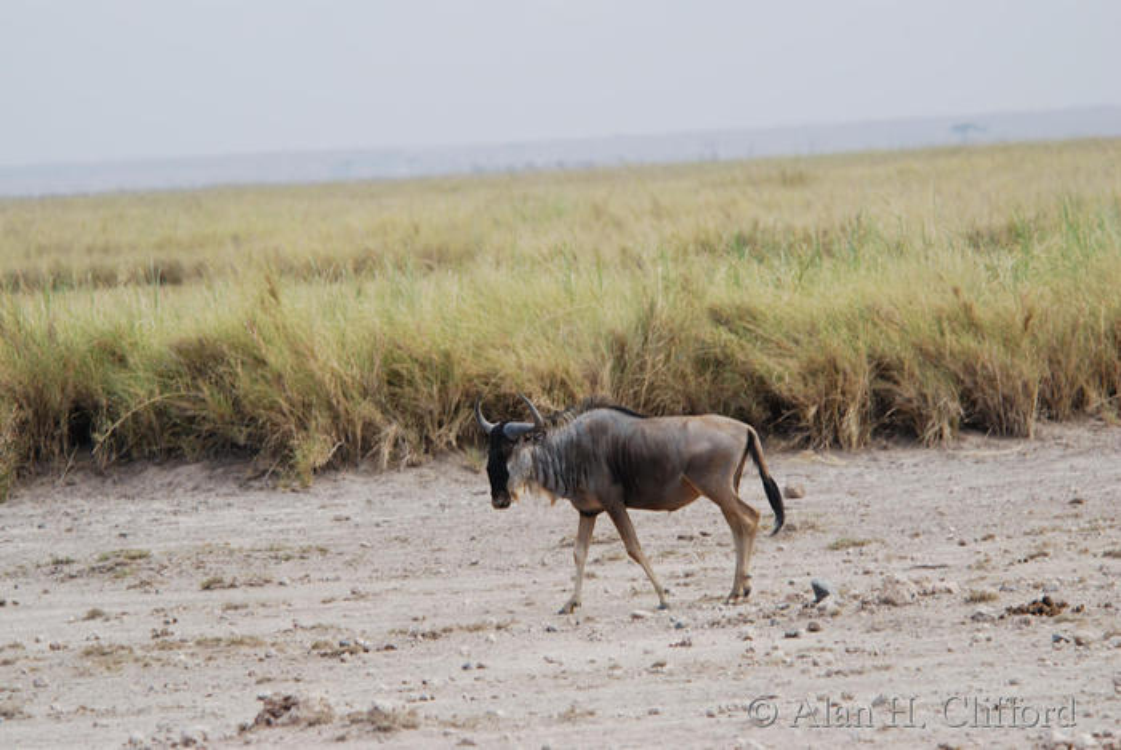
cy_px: 375
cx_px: 560
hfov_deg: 6.0
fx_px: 10752
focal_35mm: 345
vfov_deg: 4.0
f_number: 5.3
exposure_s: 1/320
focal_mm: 230
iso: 140
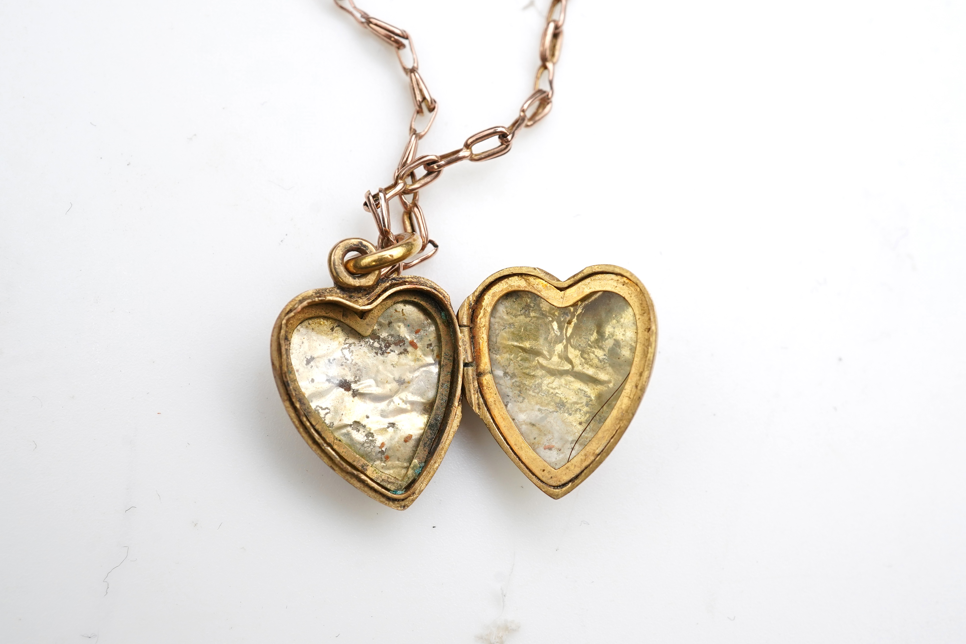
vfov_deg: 29.9
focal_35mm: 45
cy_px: 322
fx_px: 1207
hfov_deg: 43.6
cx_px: 483
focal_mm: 30
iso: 500
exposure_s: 1/100
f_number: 18
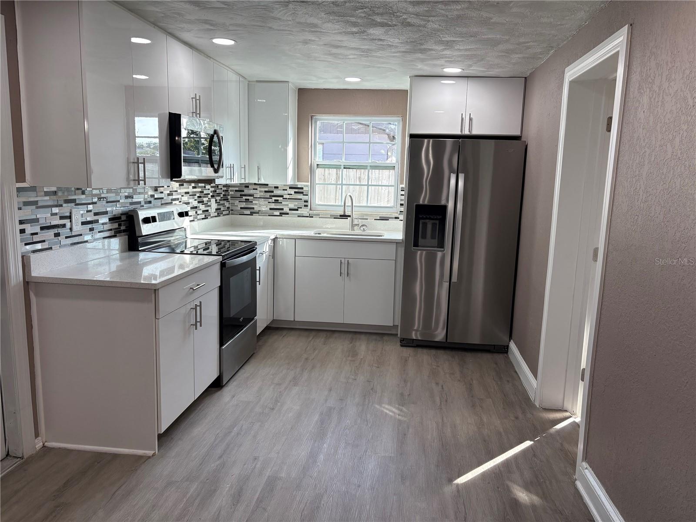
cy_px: 261
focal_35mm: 26
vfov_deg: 53.1
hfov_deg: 67.3
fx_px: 523
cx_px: 348
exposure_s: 1/170
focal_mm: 5.96
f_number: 1.6
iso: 64
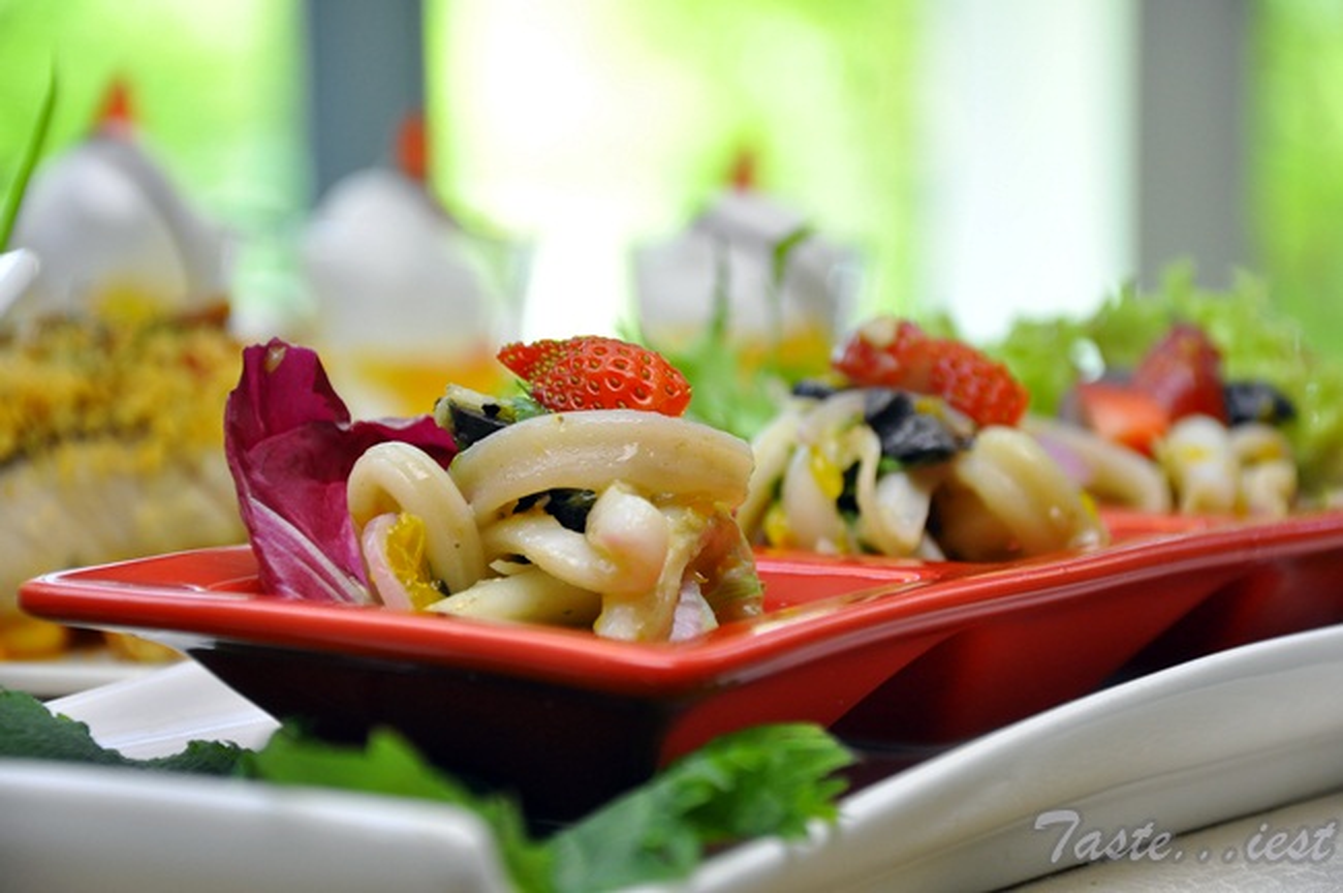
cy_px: 446
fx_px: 5143
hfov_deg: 14.9
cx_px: 672
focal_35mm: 138
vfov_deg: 9.9
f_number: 5.6
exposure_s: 1/100
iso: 800
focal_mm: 92
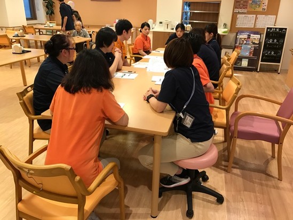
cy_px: 110
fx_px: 237
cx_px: 146
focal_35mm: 28
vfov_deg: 49.8
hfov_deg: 63.4
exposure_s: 1/30
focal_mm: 3.99
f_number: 1.8
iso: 32
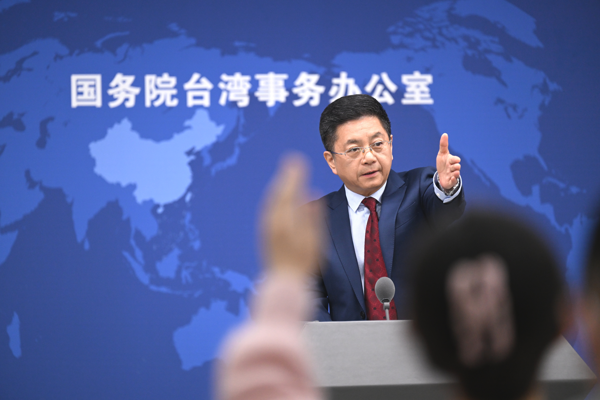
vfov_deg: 6.9
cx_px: 300
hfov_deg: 10.3
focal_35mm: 200
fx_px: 3333
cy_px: 200
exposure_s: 1/1000
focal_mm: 200
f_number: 3.2
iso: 2000
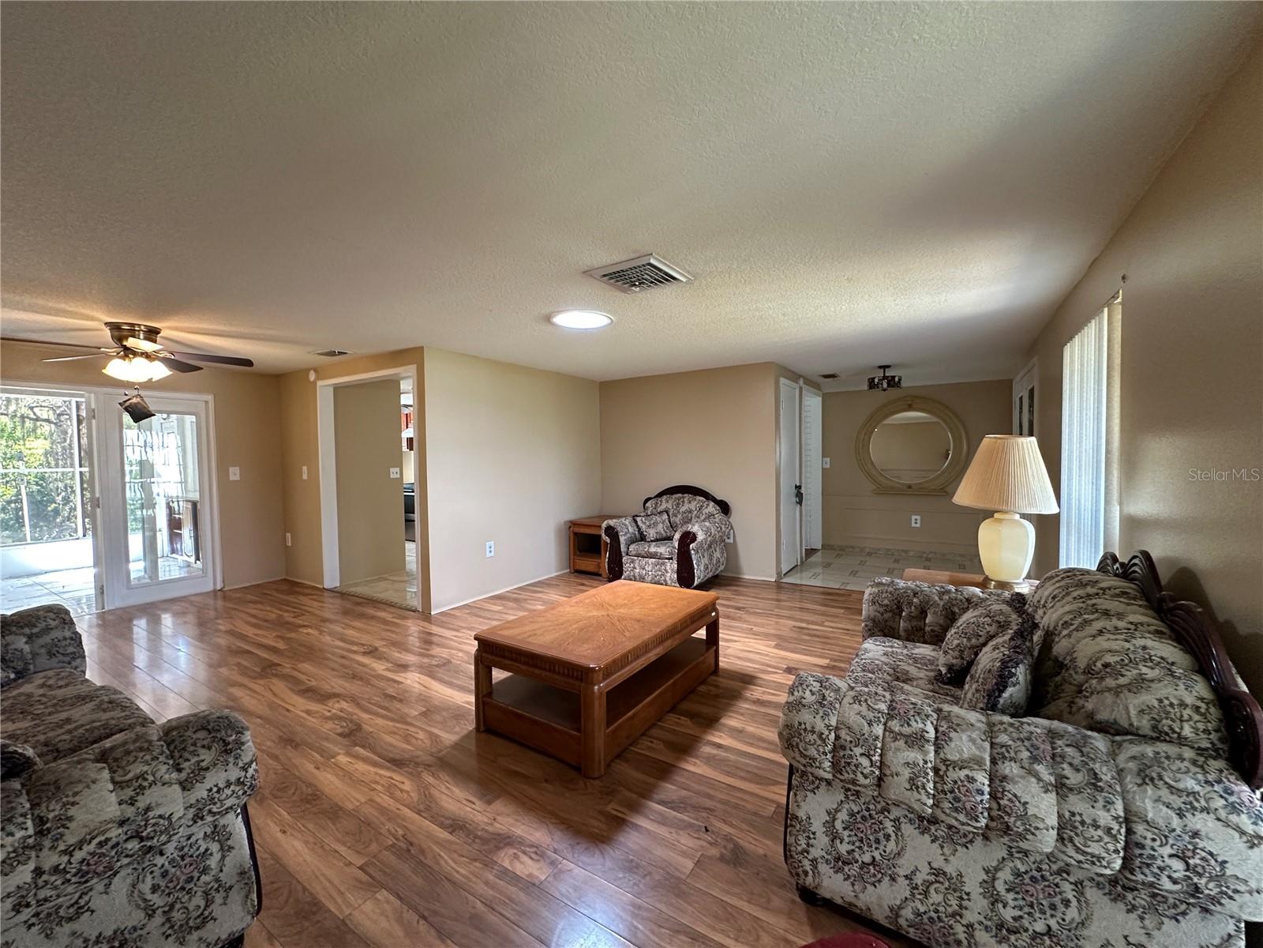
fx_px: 511
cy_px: 474
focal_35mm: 14
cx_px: 632
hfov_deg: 102.1
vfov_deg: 85.7
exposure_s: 1/60
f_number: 2.2
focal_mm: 2.22
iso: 250
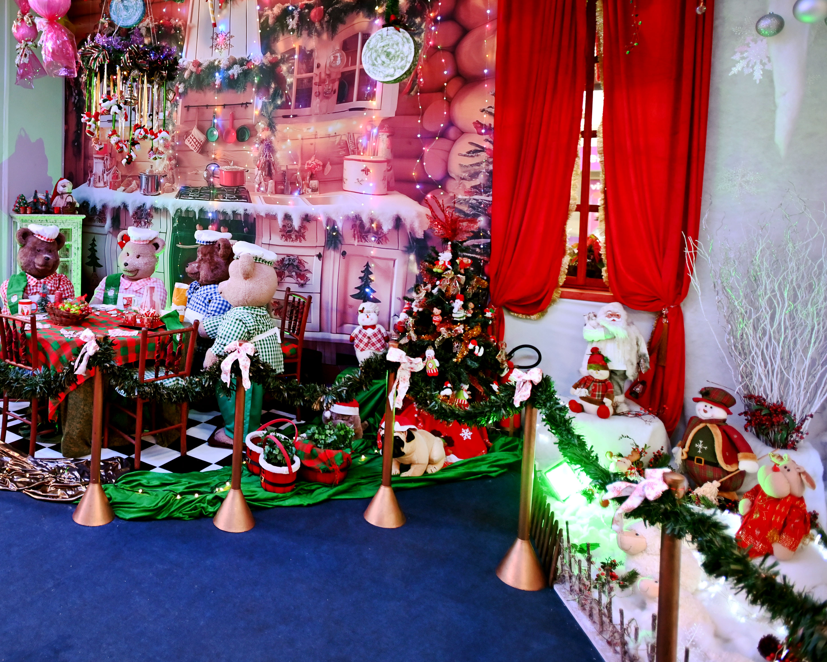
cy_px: 220
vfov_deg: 53.8
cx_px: 216
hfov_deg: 62.6
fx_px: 636
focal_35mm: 26
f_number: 2.8
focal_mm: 17
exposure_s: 1/50
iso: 1250
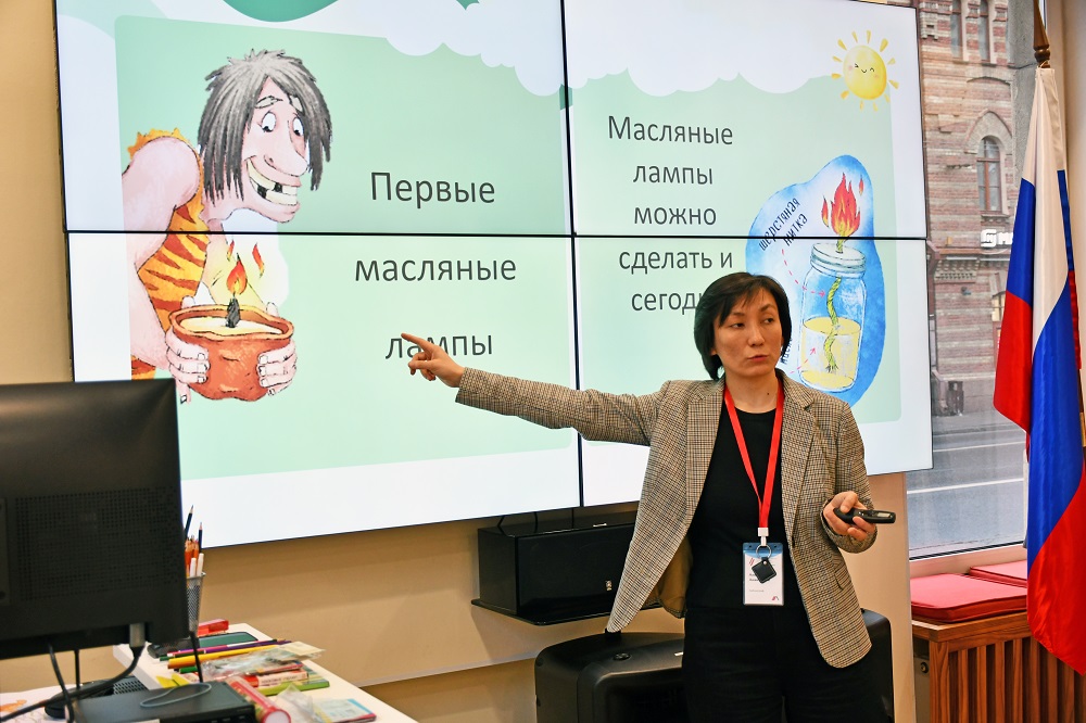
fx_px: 1206
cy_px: 362
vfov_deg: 33.4
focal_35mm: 40
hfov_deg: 48.5
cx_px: 543
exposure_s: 1/125
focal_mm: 27
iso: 800
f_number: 4
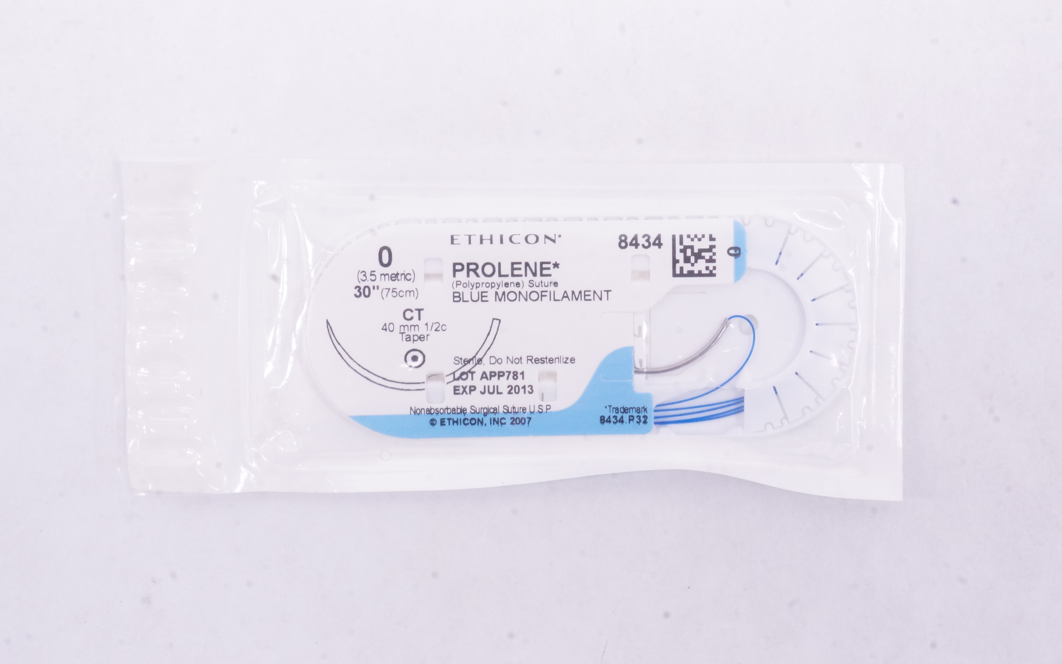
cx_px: 525
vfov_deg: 22.5
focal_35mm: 58
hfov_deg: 35.4
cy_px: 316
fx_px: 1665
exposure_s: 1/15
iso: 1600
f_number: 22
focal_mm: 37
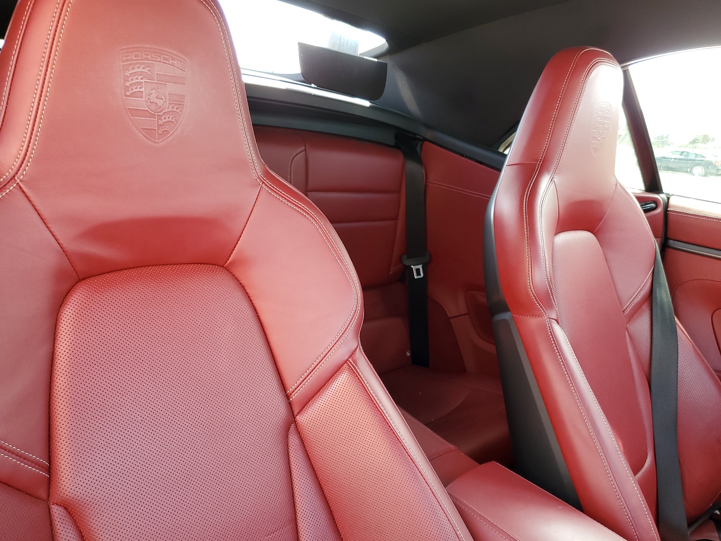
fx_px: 542
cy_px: 270
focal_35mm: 26
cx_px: 360
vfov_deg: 53.1
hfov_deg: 67.3
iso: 61
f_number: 1.5
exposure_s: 1/120
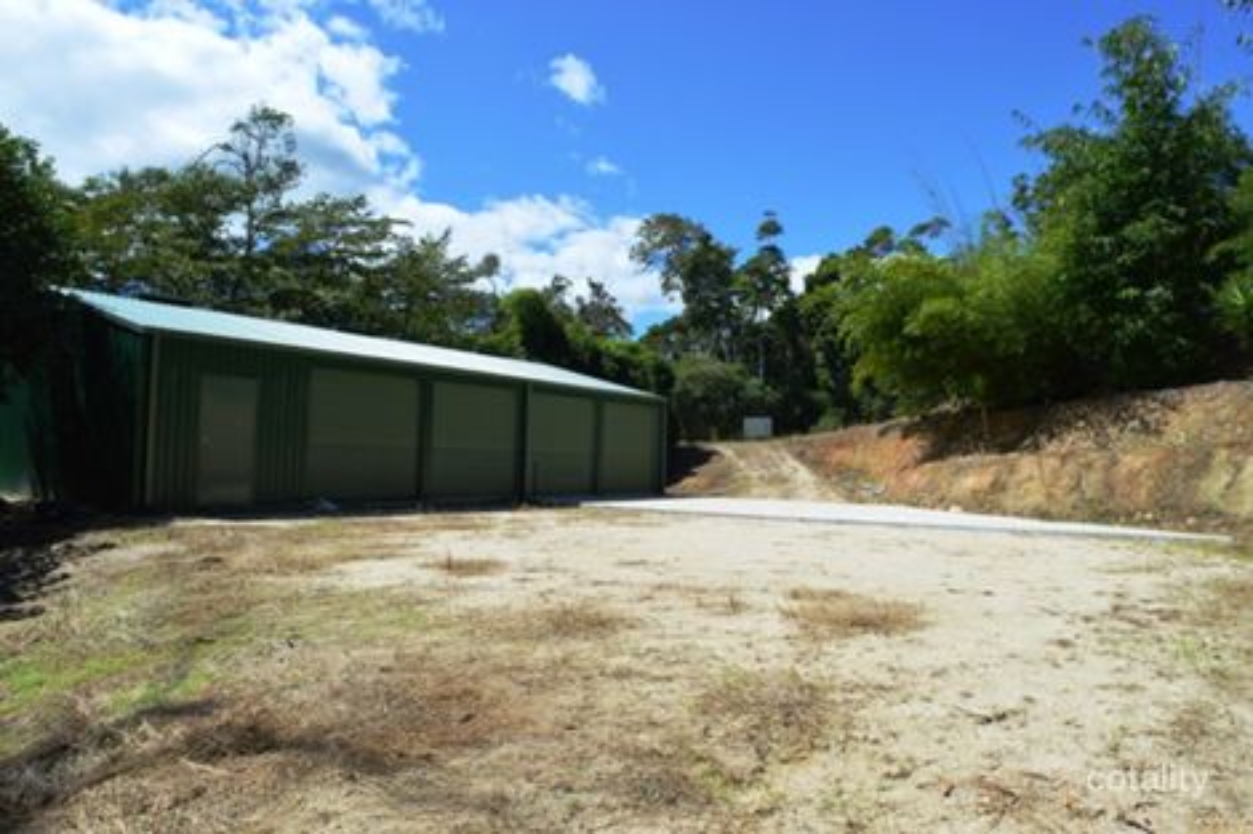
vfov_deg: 47.9
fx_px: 939
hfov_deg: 67.4
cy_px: 417
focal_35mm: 27
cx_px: 626
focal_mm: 18
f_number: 8
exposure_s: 1/250
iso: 100
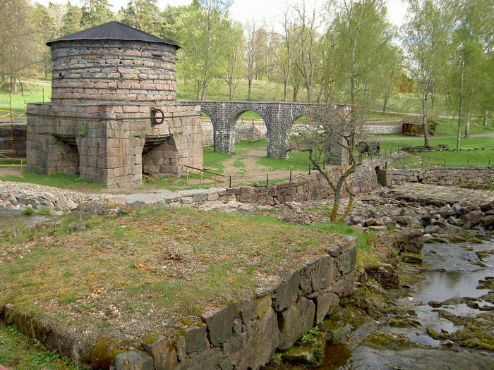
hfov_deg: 54.0
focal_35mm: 34
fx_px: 485
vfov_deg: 41.8
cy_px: 185
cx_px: 247
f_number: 2.8
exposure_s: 1/200
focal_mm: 5.6
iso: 50
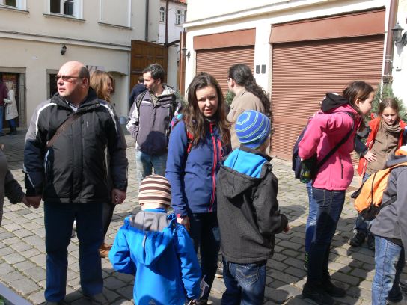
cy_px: 152
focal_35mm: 35
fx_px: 412
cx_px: 204
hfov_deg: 52.6
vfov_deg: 40.7
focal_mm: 7.4
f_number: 5.6
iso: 100
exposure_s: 1/250
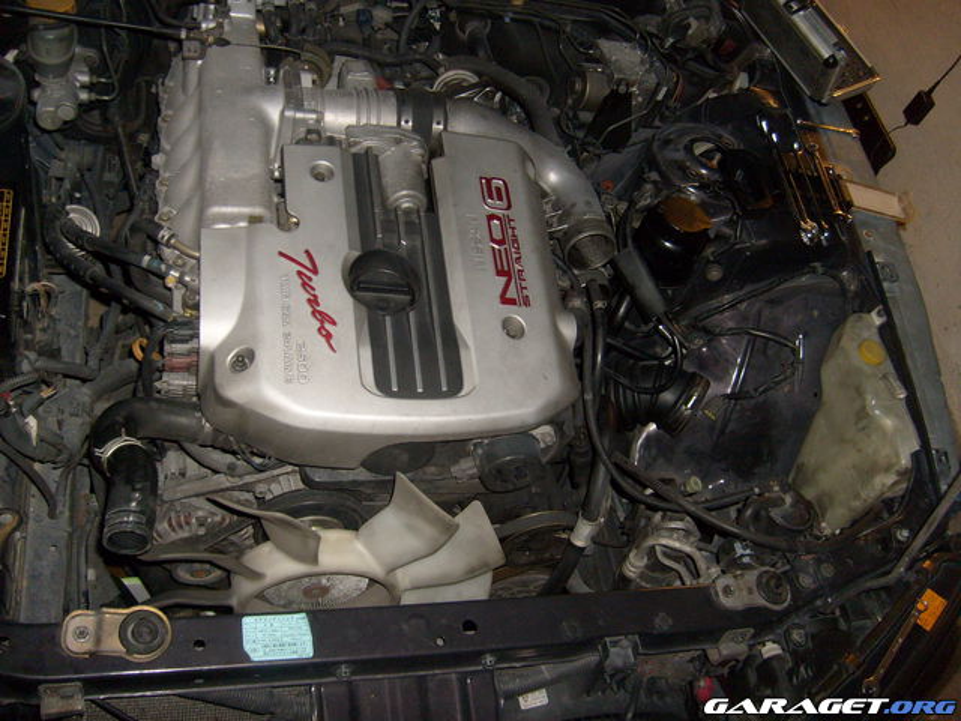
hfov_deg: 52.6
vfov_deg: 40.7
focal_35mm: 35
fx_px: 972
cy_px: 360
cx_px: 480
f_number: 2.8
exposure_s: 1/45
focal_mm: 5.8
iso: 100
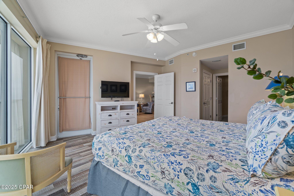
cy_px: 98
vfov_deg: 77.3
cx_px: 147
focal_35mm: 15
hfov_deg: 100.4
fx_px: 122
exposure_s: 1/2
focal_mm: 10
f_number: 9
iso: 400
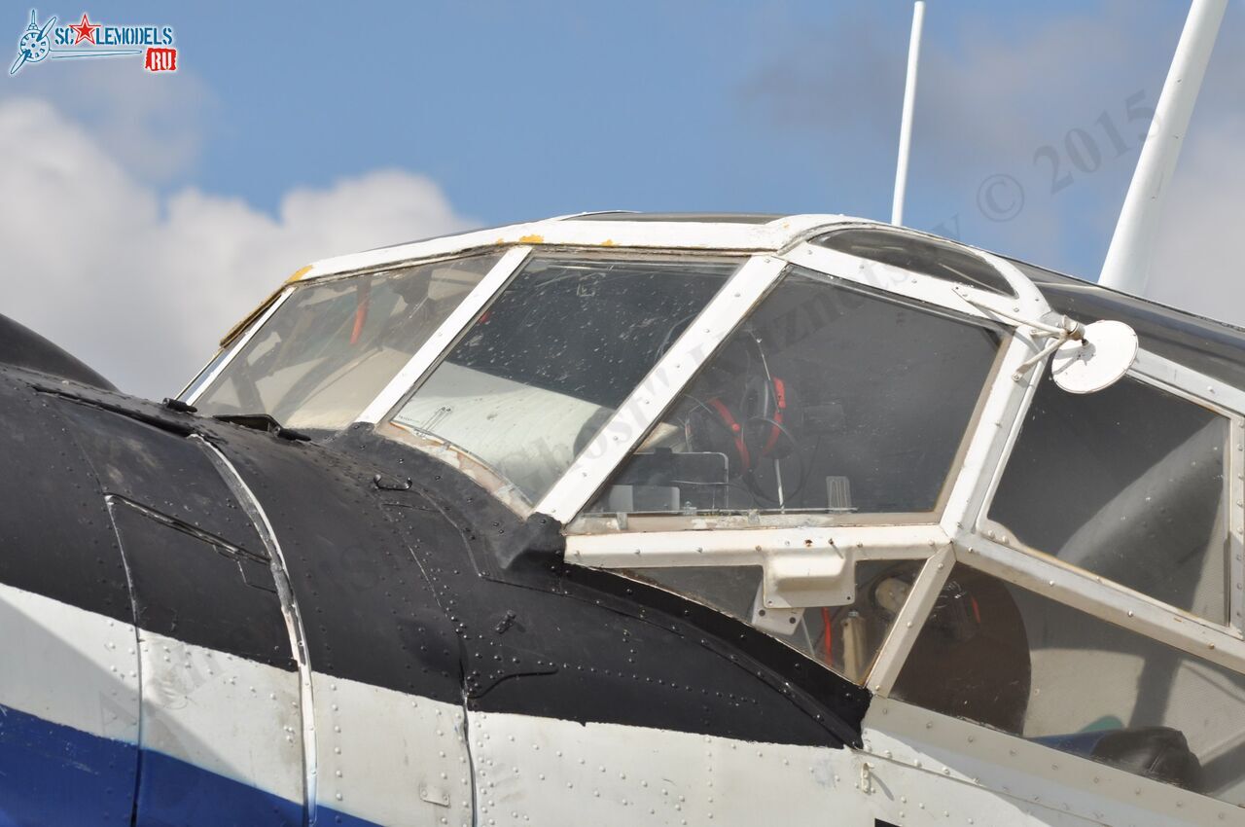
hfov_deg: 10.2
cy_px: 414
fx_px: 6994
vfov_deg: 6.8
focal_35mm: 202
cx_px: 622
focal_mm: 135
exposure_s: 1/800
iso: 200
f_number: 8
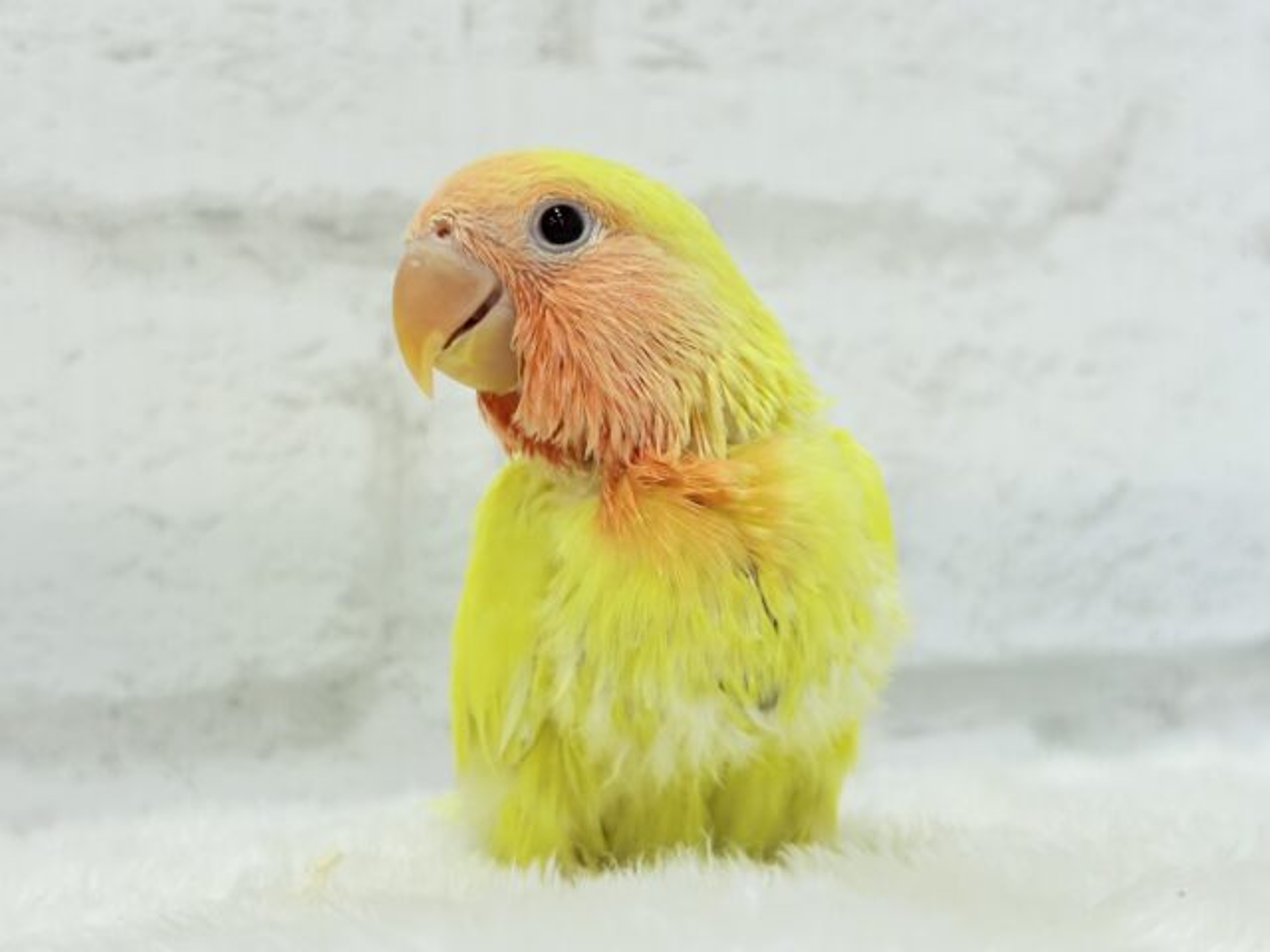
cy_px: 476
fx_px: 1908
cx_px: 635
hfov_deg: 36.8
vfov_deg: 28.0
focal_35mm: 52
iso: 80
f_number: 1.6
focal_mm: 5.96
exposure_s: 1/100
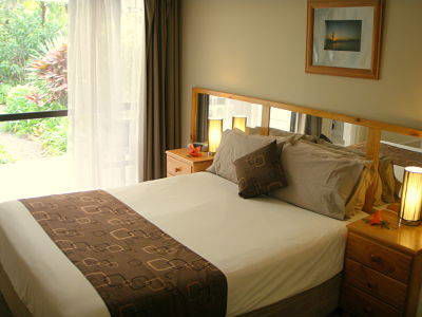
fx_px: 463
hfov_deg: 49.0
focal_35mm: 38
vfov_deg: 37.7
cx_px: 211
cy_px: 158
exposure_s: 1/15
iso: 100
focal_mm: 6.7
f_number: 3.5
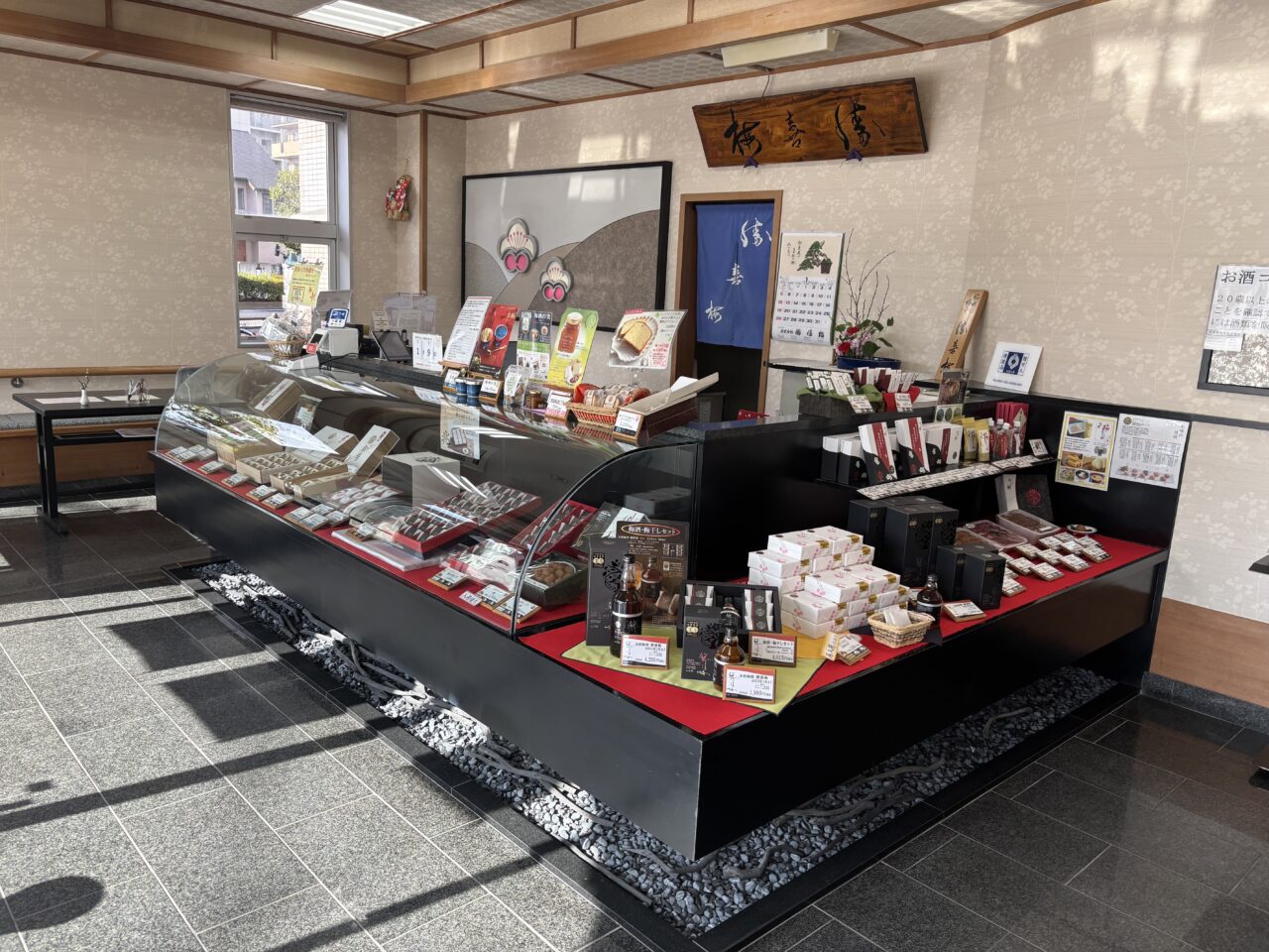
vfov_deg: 53.1
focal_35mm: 26
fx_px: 953
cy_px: 476
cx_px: 634
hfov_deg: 67.3
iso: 40
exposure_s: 1/238
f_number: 1.6
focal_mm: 5.96
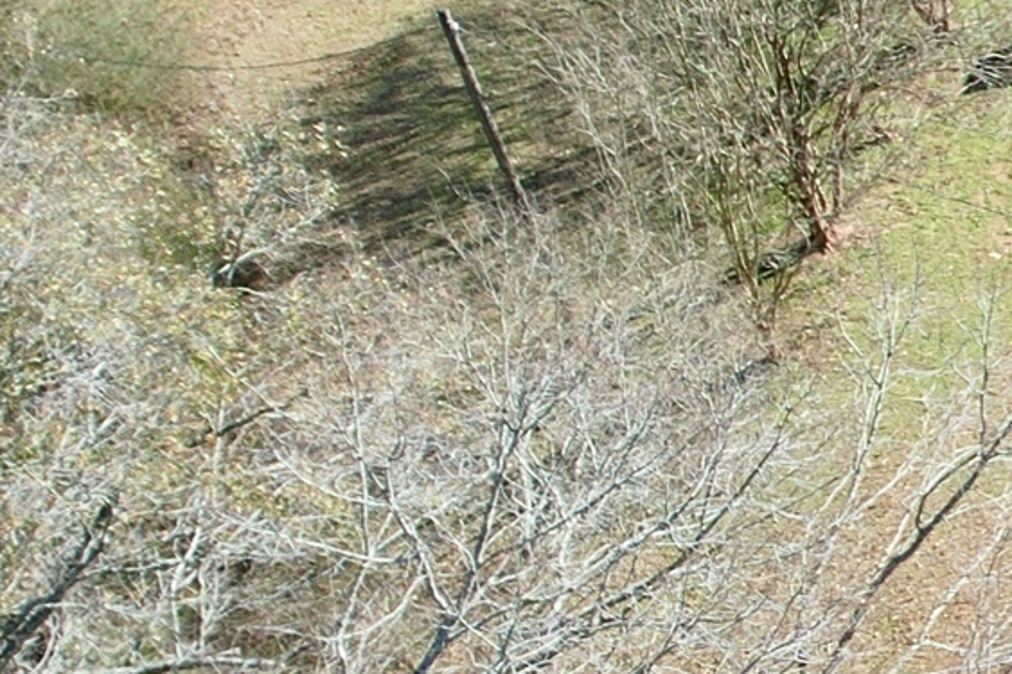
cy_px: 581
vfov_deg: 11.4
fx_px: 3372
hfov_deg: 13.2
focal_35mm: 120
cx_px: 2362
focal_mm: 8.38
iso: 100
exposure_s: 1/640
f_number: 2.8
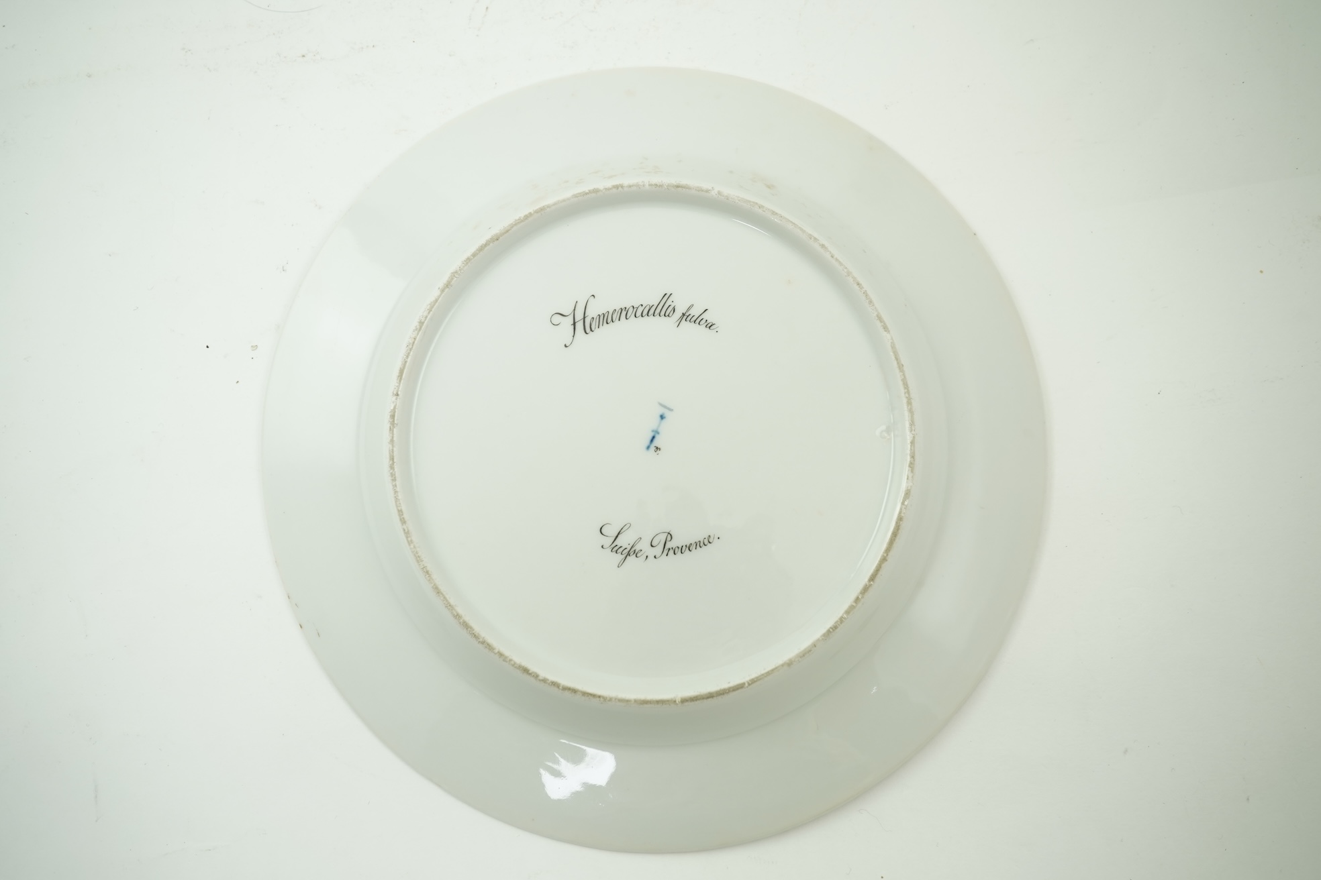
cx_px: 660
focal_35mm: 45
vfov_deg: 29.9
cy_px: 440
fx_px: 1651
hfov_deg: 43.6
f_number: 7.1
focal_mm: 30
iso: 320
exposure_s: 1/50
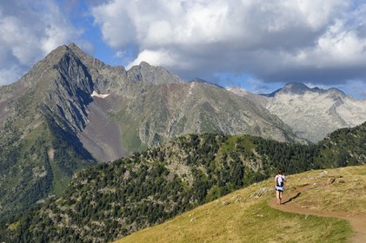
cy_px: 122
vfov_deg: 19.4
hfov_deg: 28.9
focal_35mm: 70
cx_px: 183
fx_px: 711
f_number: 8
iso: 200
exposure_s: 1/500
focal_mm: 70
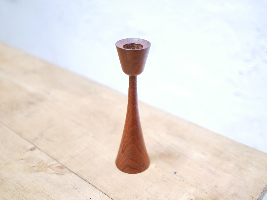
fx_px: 309
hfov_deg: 46.8
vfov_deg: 36.0
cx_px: 134
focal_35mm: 40
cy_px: 100
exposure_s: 1/60
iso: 640
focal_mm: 20
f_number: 1.7
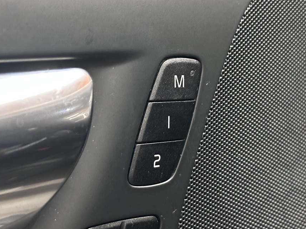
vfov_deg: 18.4
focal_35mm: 80
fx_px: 707
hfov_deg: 24.4
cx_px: 166
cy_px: 122
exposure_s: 1/24
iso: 640
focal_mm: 6.86
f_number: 1.78
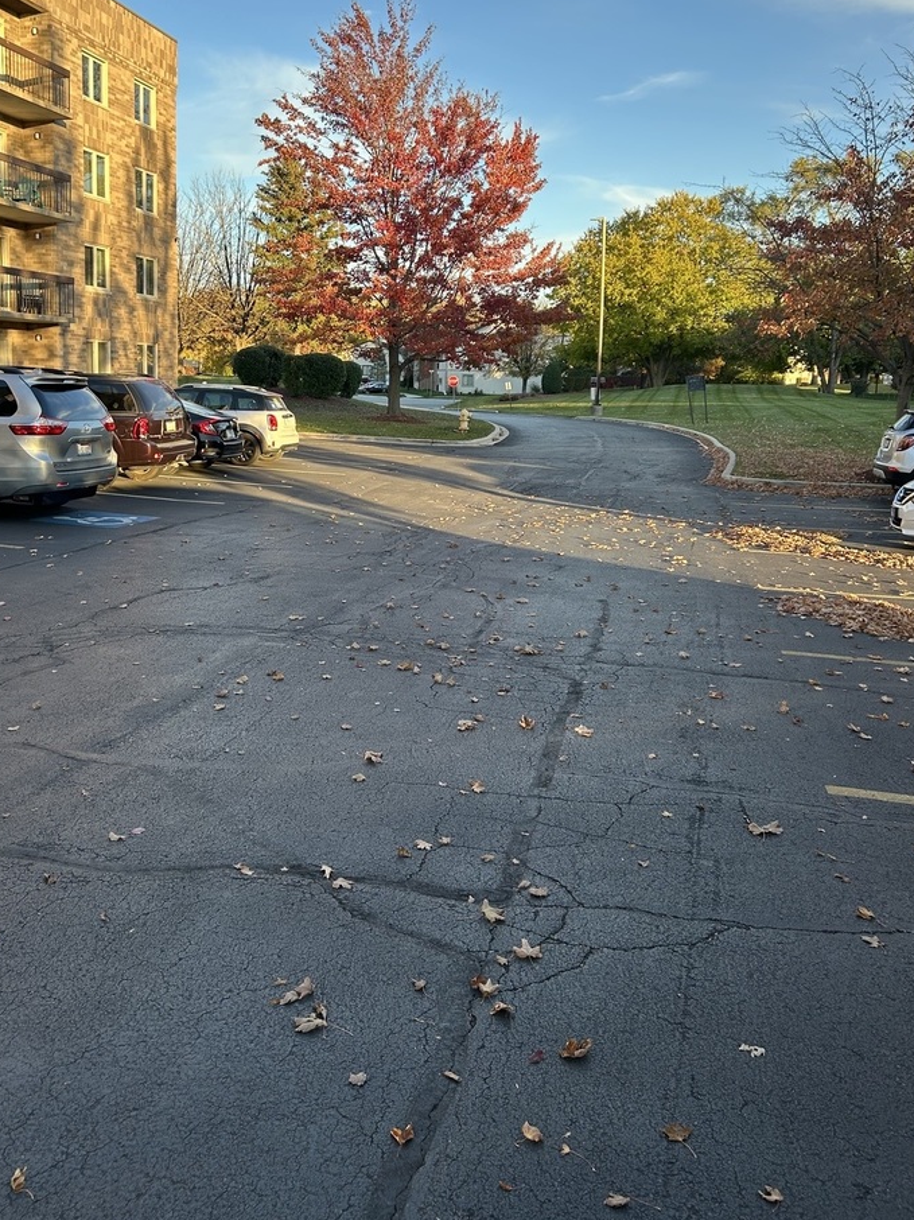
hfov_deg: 45.3
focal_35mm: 31
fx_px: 1092
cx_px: 398
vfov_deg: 58.1
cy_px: 512
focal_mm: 5.7
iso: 50
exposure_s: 1/820
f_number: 1.5
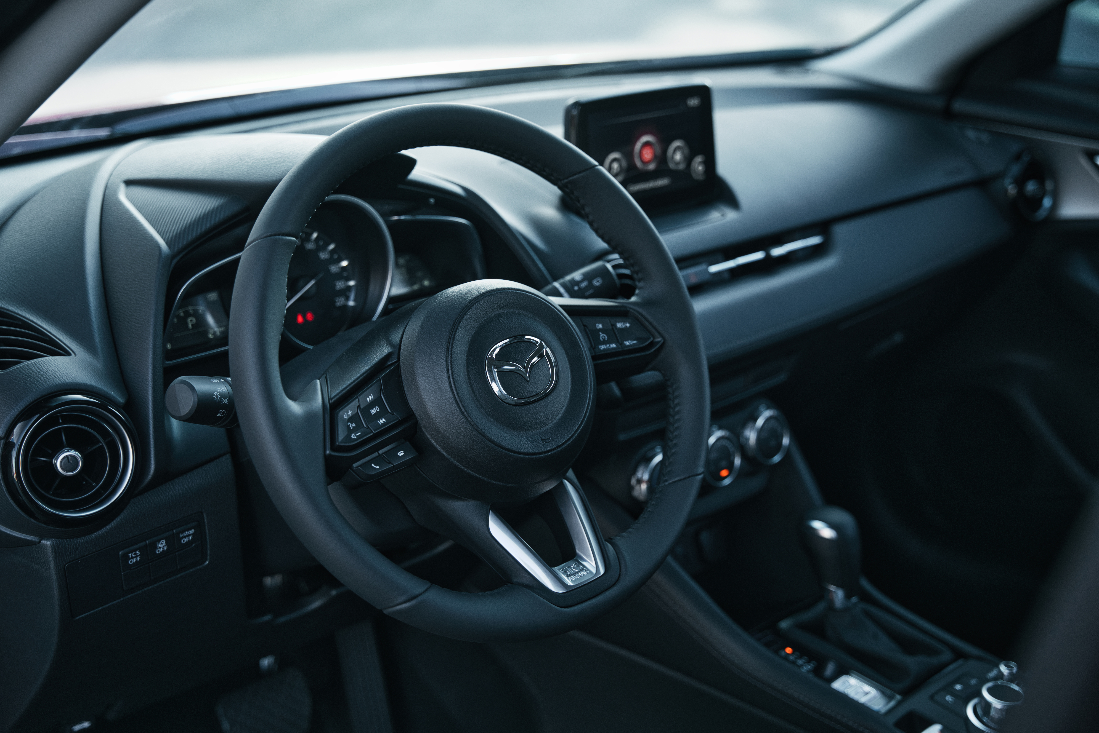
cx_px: 550
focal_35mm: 44
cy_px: 366
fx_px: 1340
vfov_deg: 30.6
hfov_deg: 44.6
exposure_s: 1/160
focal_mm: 43.9
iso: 400
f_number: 3.2
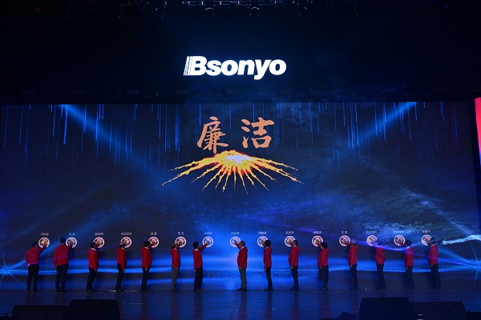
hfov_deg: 49.6
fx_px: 521
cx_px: 240
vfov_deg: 34.2
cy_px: 160
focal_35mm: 39
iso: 800
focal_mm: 39
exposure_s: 1/100
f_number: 5.6
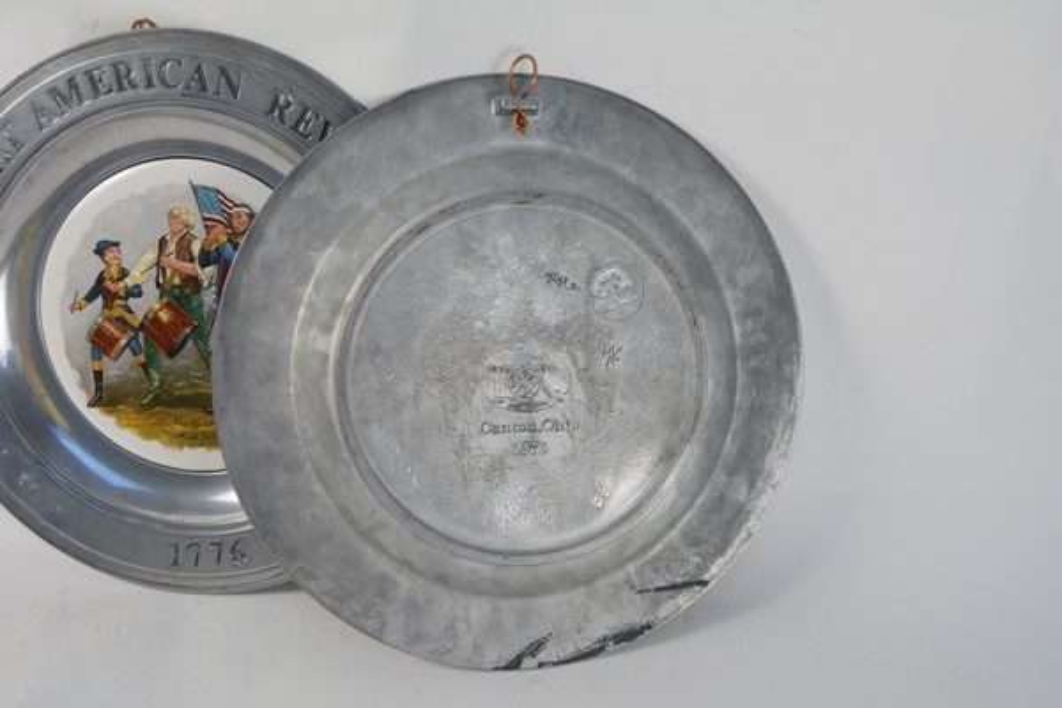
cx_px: 531
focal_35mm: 39
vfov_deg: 34.2
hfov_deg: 49.6
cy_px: 354
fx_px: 1150
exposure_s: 1/125
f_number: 5.6
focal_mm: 26
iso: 400
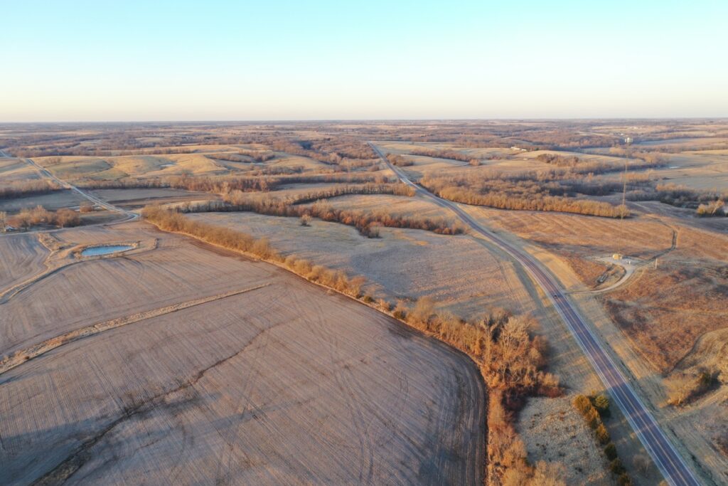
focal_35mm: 28
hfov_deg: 65.5
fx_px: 566
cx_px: 364
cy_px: 243
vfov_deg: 46.4
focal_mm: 10.26
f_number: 4
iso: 100
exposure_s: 1/80
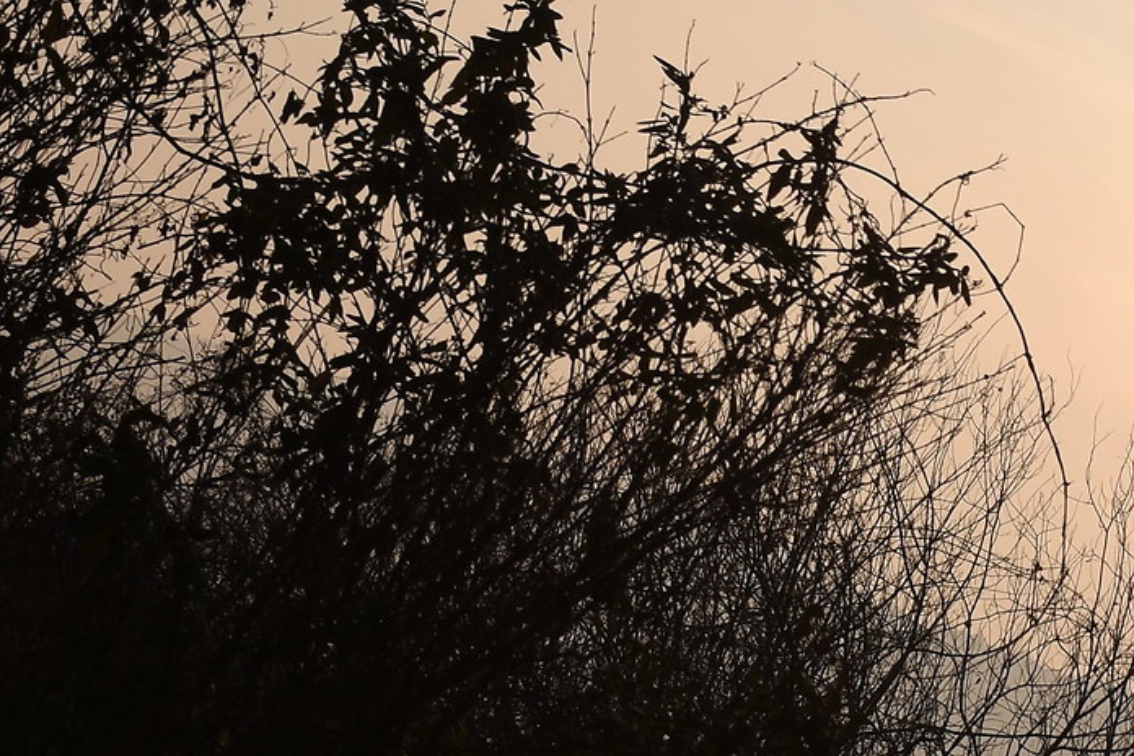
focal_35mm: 207
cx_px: 1406
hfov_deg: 9.8
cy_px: 300
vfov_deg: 6.6
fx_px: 6520
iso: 100
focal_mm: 40
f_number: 11
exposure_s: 1/500
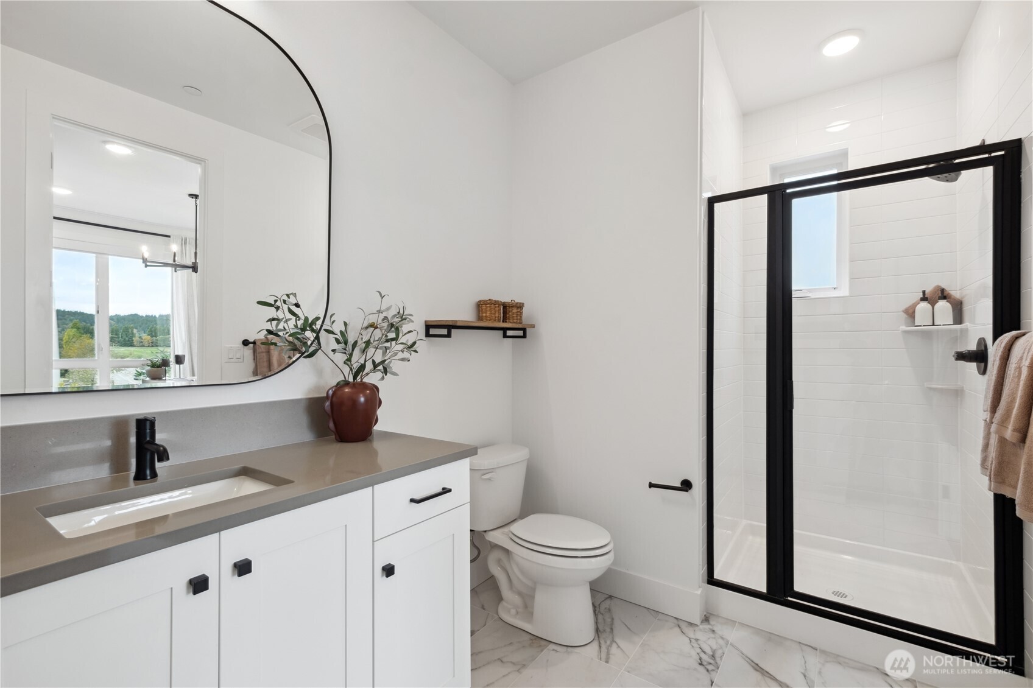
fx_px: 430
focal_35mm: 15
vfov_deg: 77.3
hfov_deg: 100.4
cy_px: 344
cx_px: 516
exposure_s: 1/9
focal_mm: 10
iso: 200
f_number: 8
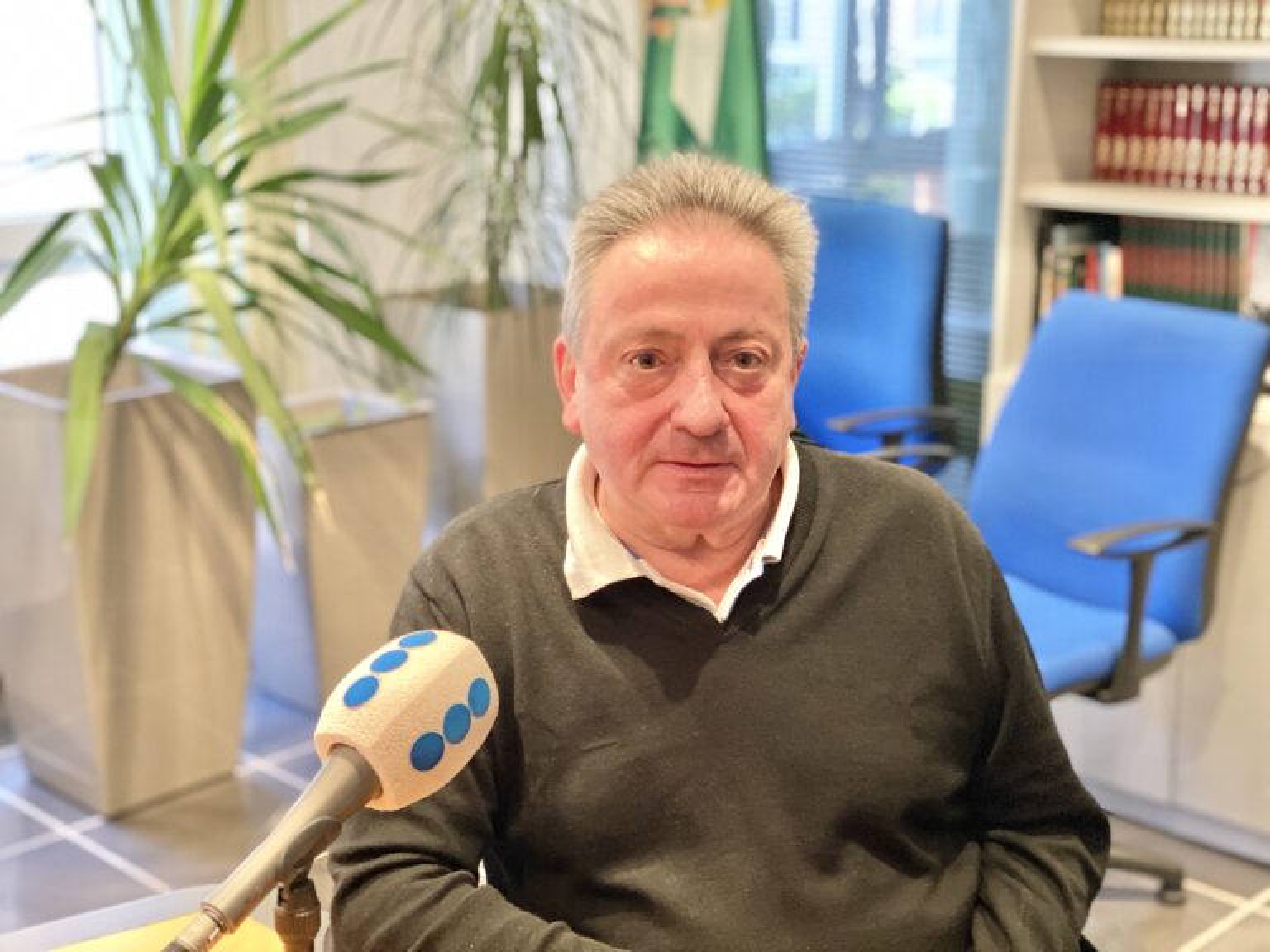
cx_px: 635
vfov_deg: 28.0
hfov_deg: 36.8
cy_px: 476
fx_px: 1908
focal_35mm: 52
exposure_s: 1/33
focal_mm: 6
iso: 250
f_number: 2
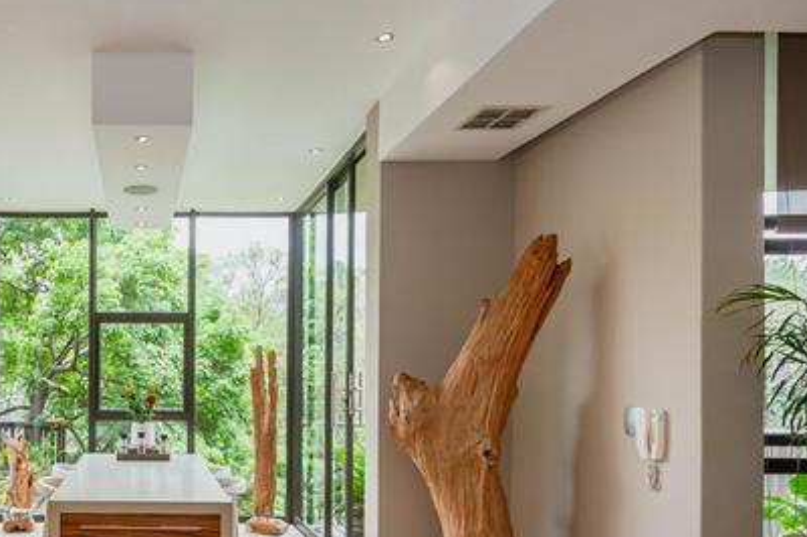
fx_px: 717
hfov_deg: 54.4
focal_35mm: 32
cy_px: 396
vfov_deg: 40.0
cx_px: 153
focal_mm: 16
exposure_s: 1/125
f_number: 7.1
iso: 400
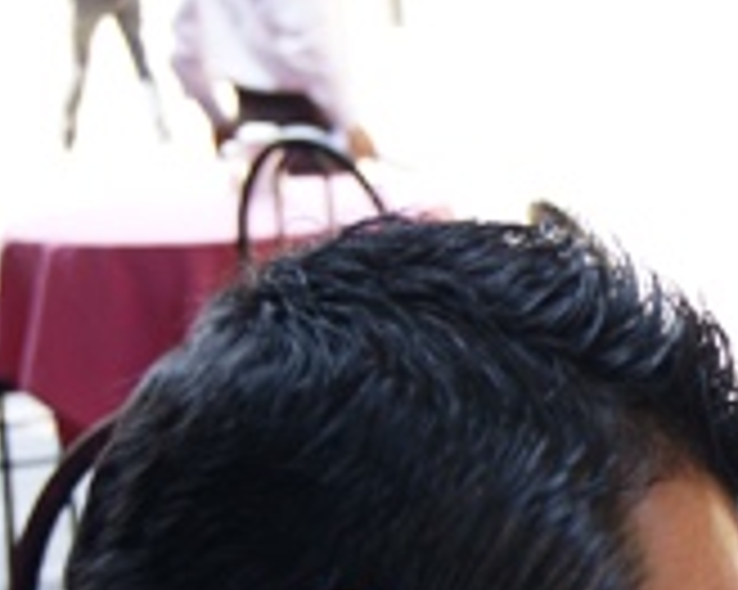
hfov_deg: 13.9
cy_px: 518
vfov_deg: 11.4
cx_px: 904
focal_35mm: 134
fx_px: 2931
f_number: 5
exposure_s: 1/60
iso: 250
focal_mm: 35
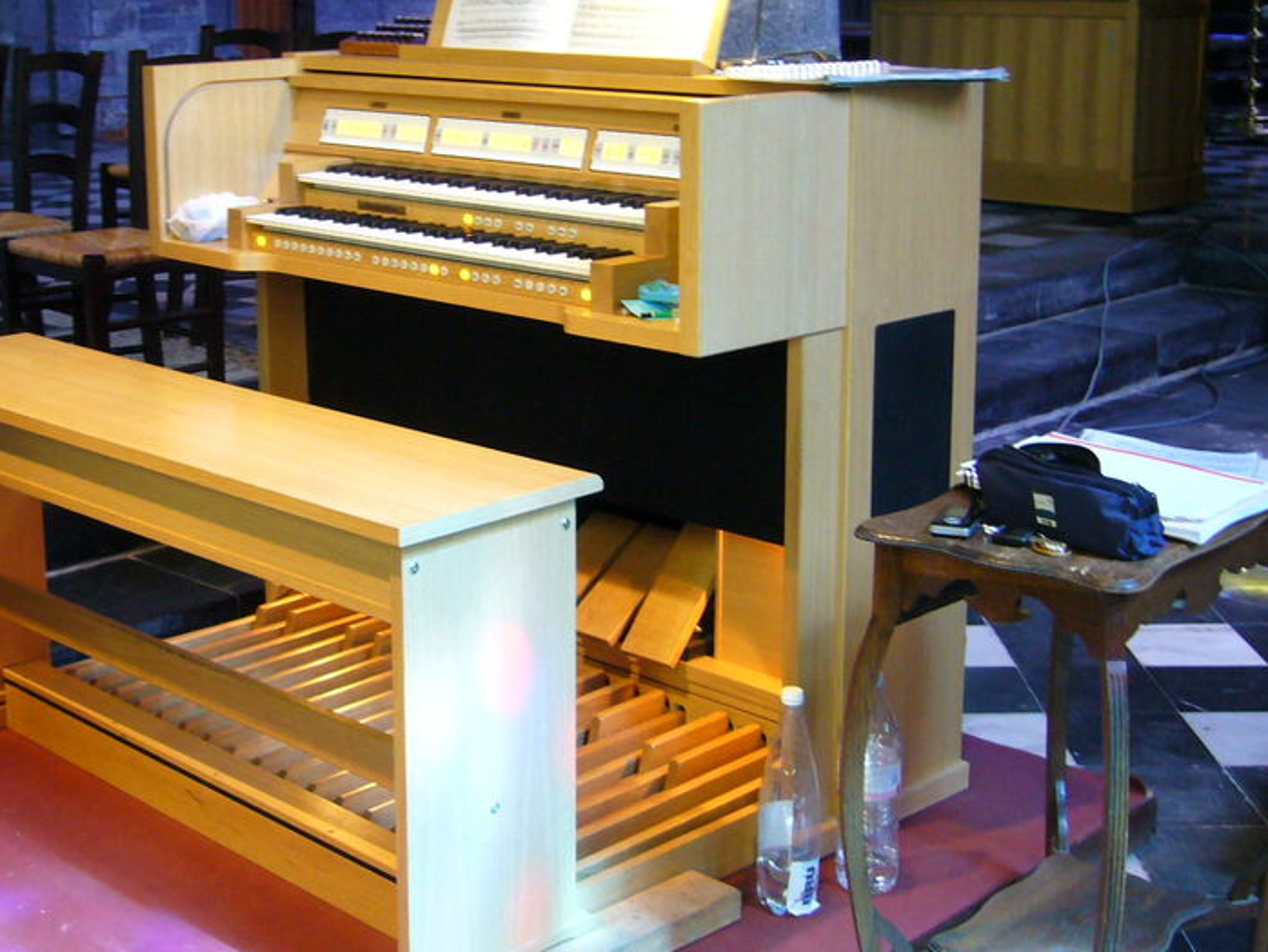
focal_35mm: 53
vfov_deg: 27.3
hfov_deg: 36.0
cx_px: 483
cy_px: 296
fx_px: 1942
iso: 200
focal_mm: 5.8
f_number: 2.8
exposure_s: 1/8
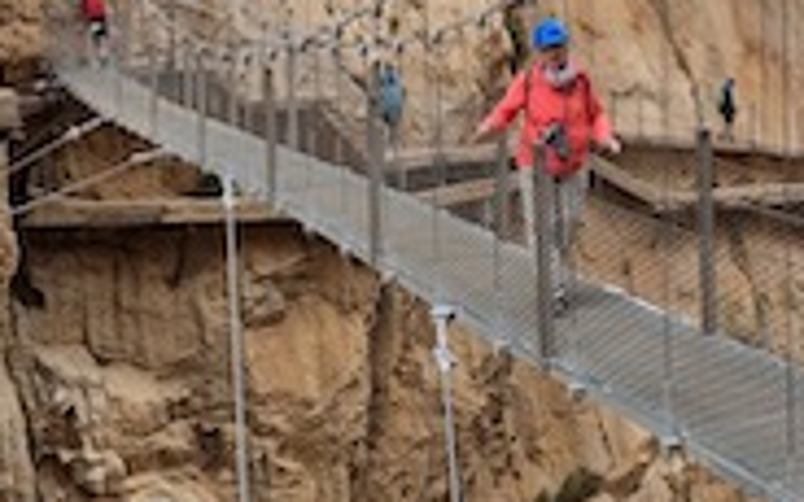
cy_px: 59
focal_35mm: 75
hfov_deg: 27.5
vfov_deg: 17.2
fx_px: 1643
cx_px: 454
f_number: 1.8
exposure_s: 1/528
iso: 50
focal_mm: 5.4
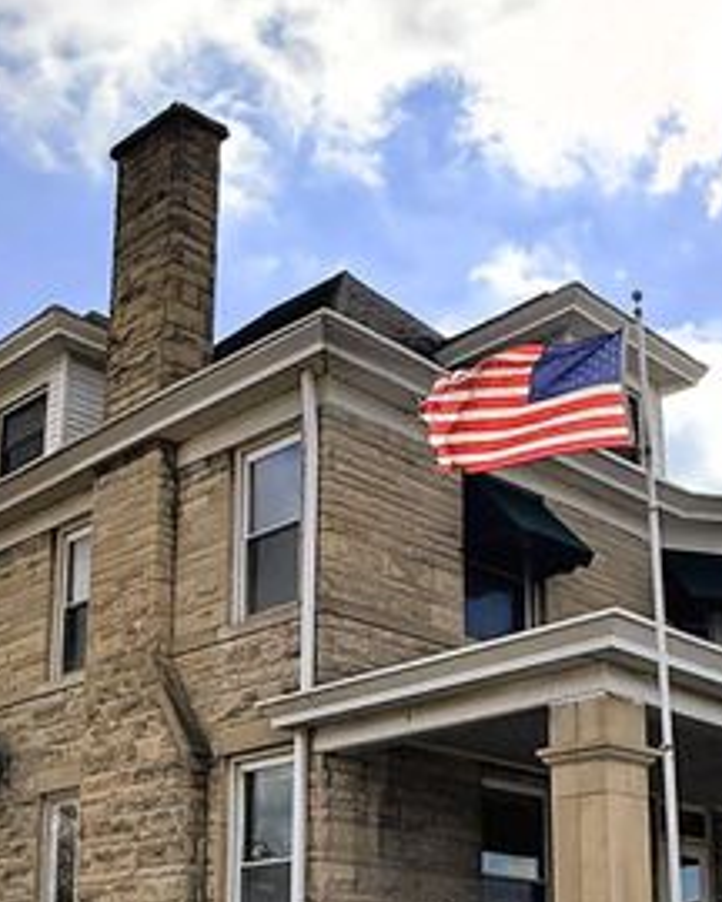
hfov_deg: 28.6
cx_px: 381
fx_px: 1416
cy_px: 753
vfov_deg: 34.0
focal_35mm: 53
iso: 64
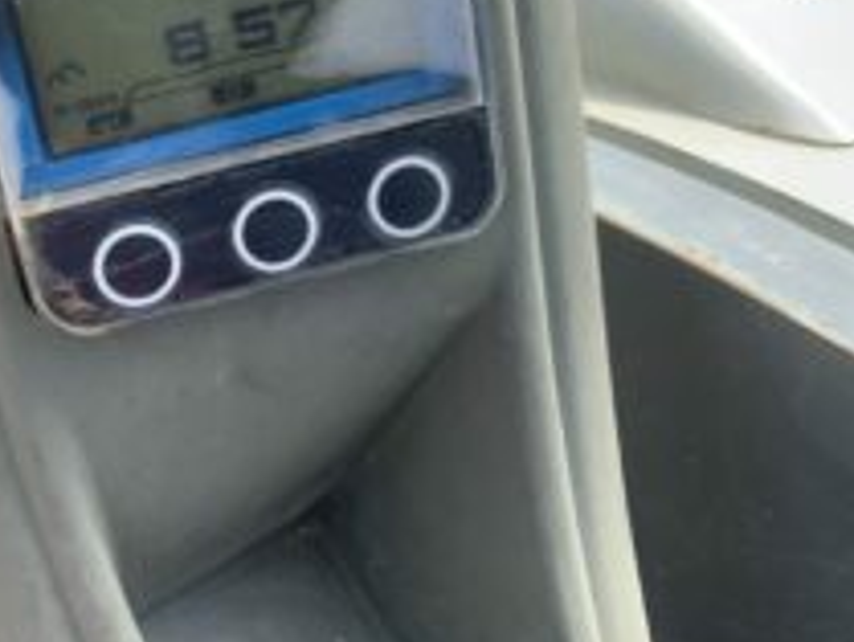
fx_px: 1234
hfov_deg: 37.4
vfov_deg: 28.5
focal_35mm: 50
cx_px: 233
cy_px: 131
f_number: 1.8
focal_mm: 3
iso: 16
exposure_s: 1/391
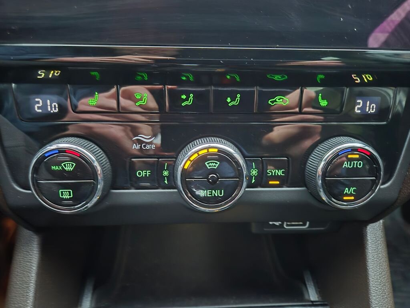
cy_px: 154
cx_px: 205
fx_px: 272
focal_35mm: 23
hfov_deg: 73.9
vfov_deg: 58.9
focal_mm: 5.4
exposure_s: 1/25
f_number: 1.8
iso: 2000
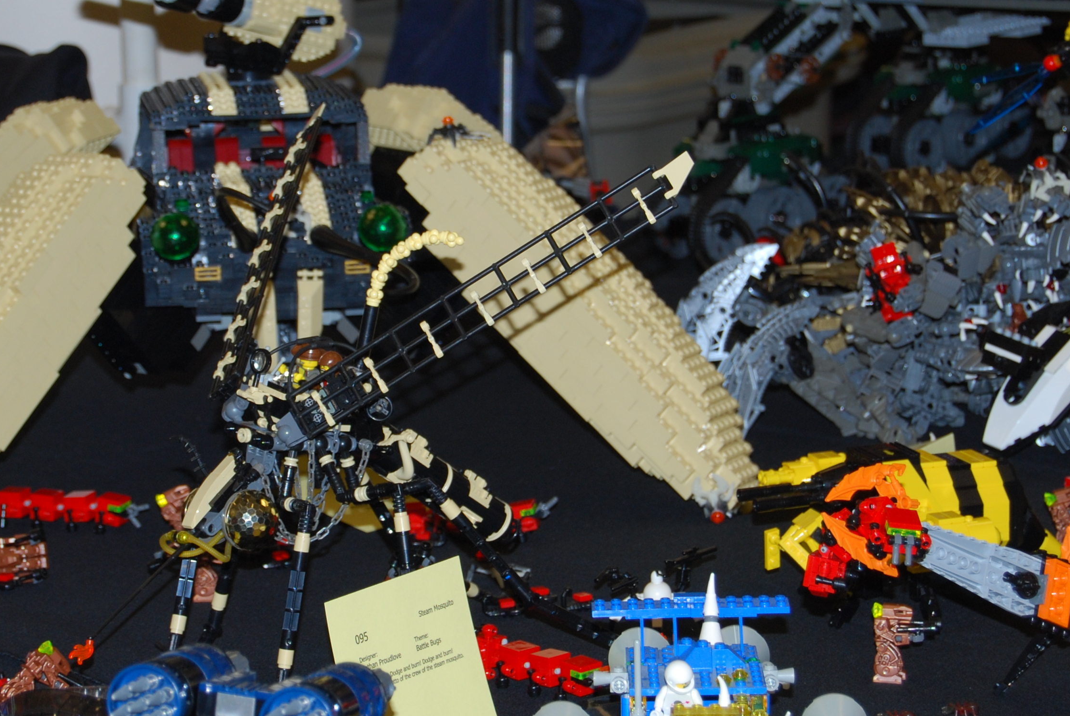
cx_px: 423
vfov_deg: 10.6
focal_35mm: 130
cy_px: 284
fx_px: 3868
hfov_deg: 15.7
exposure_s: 1/60
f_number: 5.6
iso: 200
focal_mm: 50
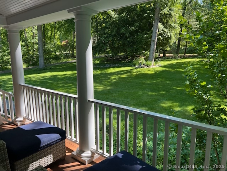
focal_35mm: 26
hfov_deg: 67.3
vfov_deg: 53.1
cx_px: 114
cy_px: 86
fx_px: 170
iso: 50
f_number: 1.5
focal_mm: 5.7
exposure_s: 1/226
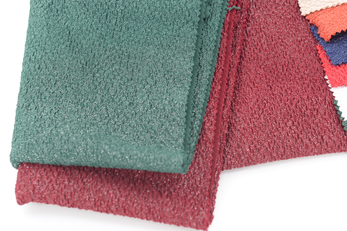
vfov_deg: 19.4
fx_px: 675
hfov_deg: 28.7
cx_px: 215
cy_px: 76
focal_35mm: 70
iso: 100
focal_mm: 50
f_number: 4
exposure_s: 1/50
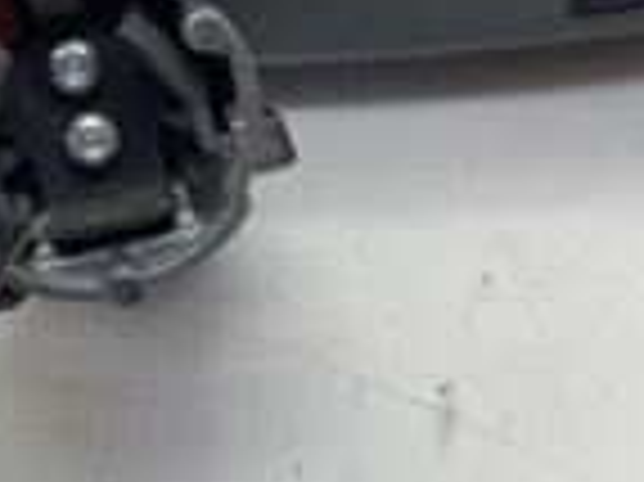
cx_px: -14
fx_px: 1692
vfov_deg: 15.7
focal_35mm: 91
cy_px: -79
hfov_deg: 20.8
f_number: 1.8
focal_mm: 4.25
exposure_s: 1/100
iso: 40
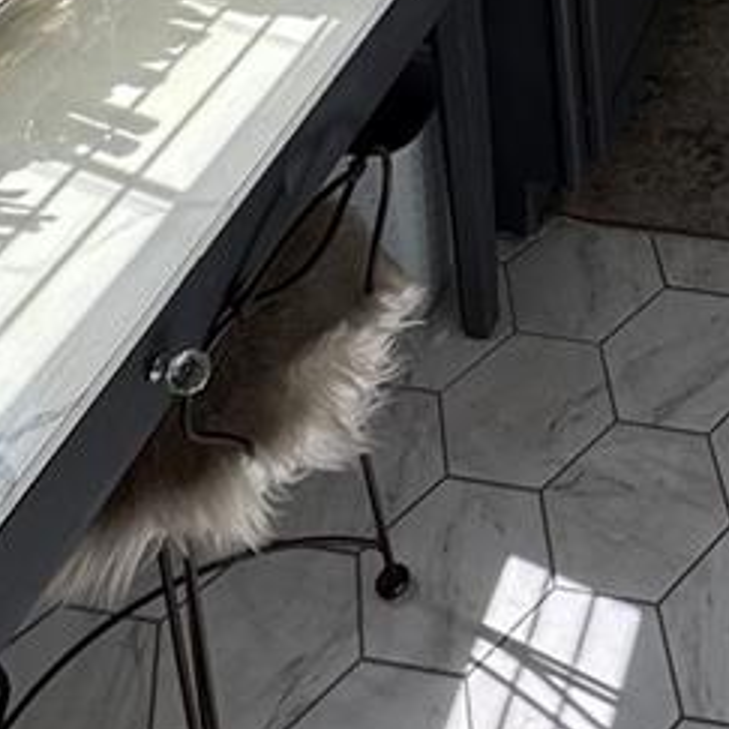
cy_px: -504
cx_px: 909
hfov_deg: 25.0
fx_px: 1453
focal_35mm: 61
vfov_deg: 21.2
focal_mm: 2.22
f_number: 2.2
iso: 80
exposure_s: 1/99
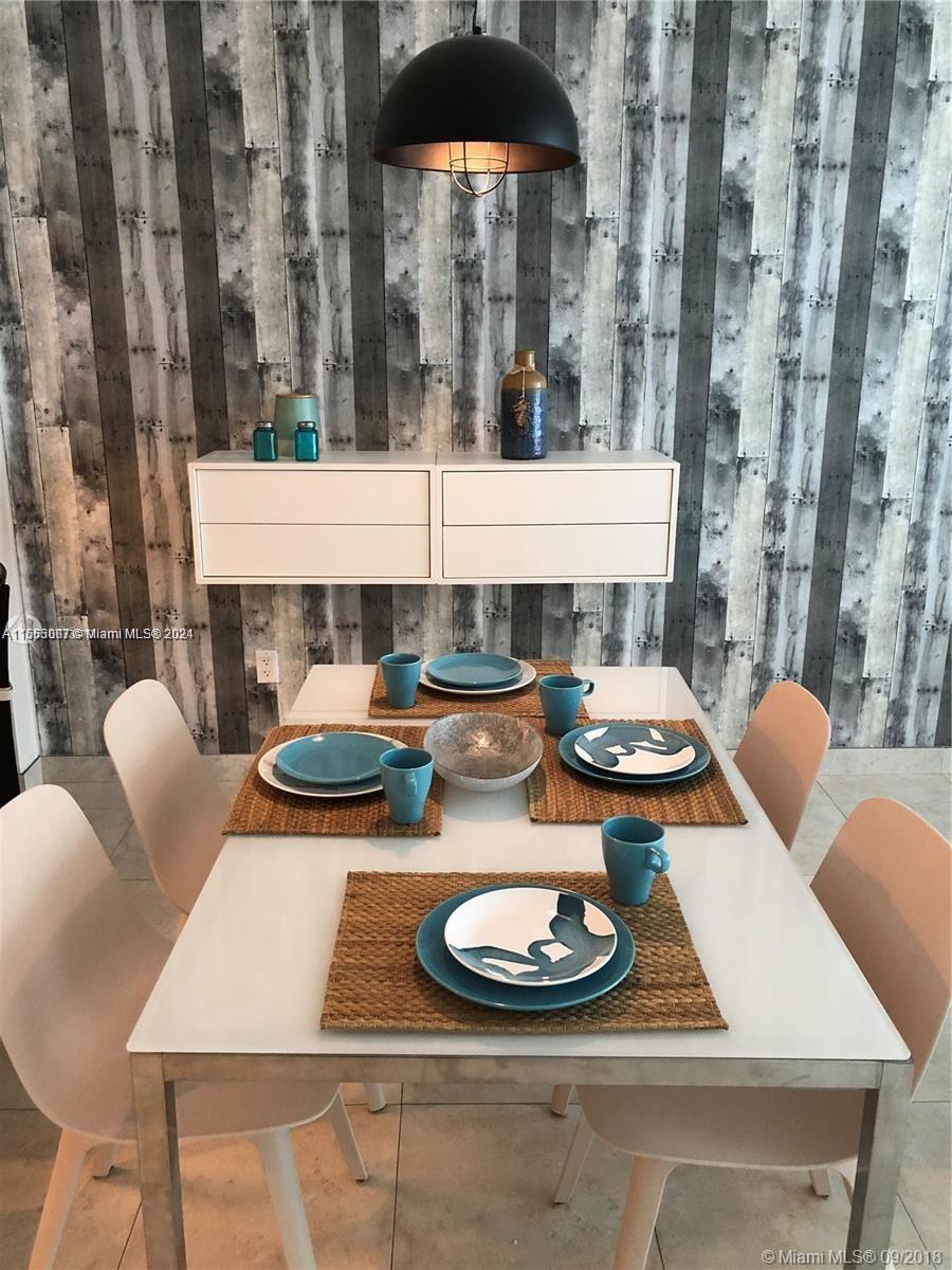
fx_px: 1027
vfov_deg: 63.4
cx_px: 476
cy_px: 635
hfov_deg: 49.7
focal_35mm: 28
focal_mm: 4
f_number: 1.8
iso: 64
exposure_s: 1/15
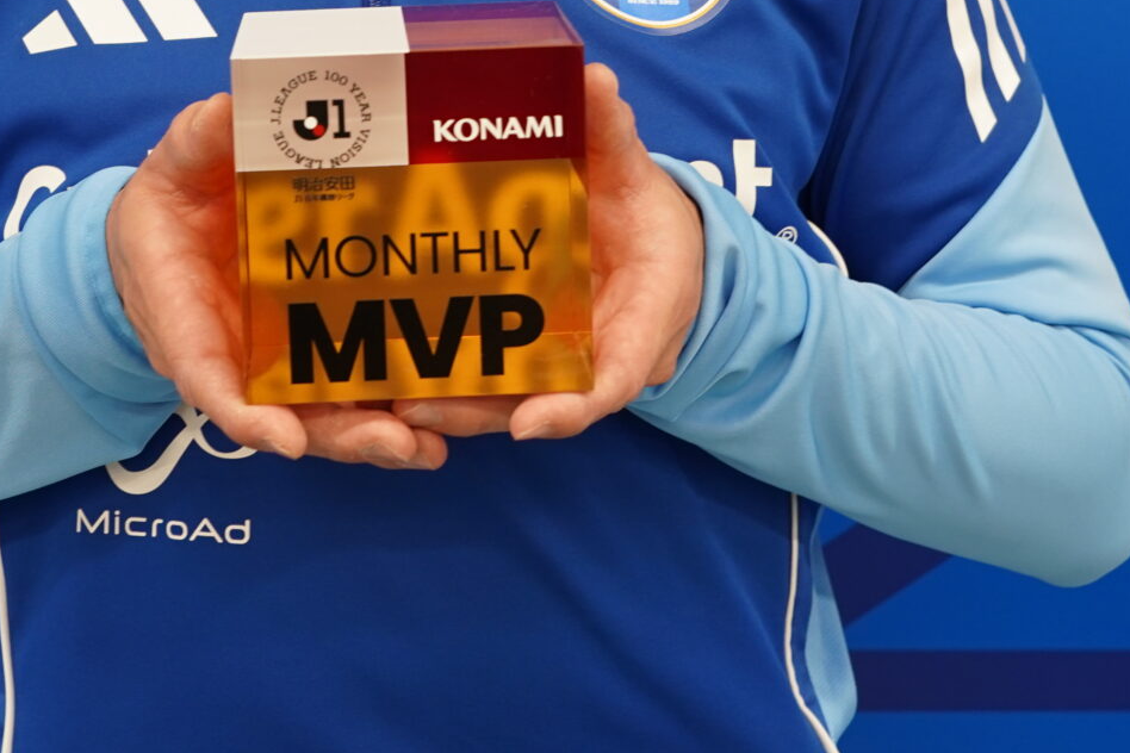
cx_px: 410
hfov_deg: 25.0
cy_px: -135
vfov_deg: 16.2
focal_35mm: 81
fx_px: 2542
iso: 640
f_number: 5.6
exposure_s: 1/30
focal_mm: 30
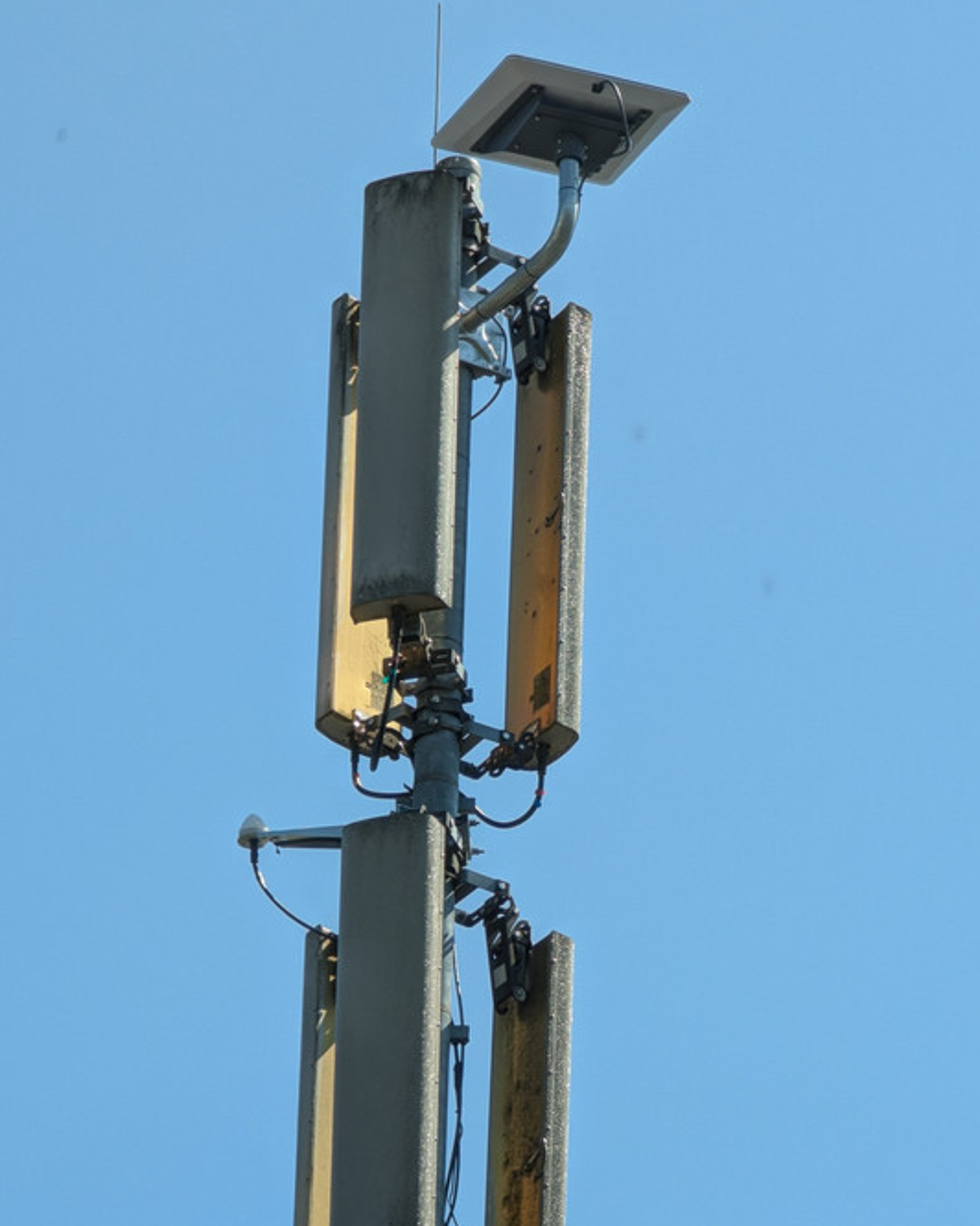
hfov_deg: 5.6
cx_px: 433
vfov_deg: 7.1
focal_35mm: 274
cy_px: 647
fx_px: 9934
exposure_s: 1/204
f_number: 3.5
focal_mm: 19
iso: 19
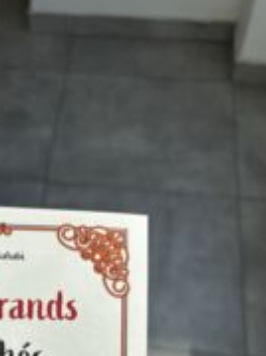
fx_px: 595
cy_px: 378
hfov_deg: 24.1
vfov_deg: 30.3
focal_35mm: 58
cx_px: 0
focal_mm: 5.96
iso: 50
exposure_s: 1/2710
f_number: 1.6
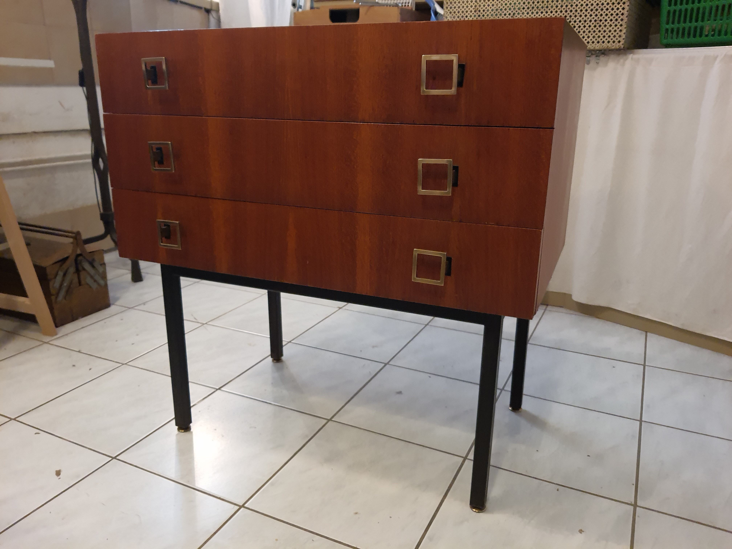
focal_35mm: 26
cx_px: 366
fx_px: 550
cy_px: 274
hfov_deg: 67.3
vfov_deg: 53.1
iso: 400
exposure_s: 1/25
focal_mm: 4.32
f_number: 1.7
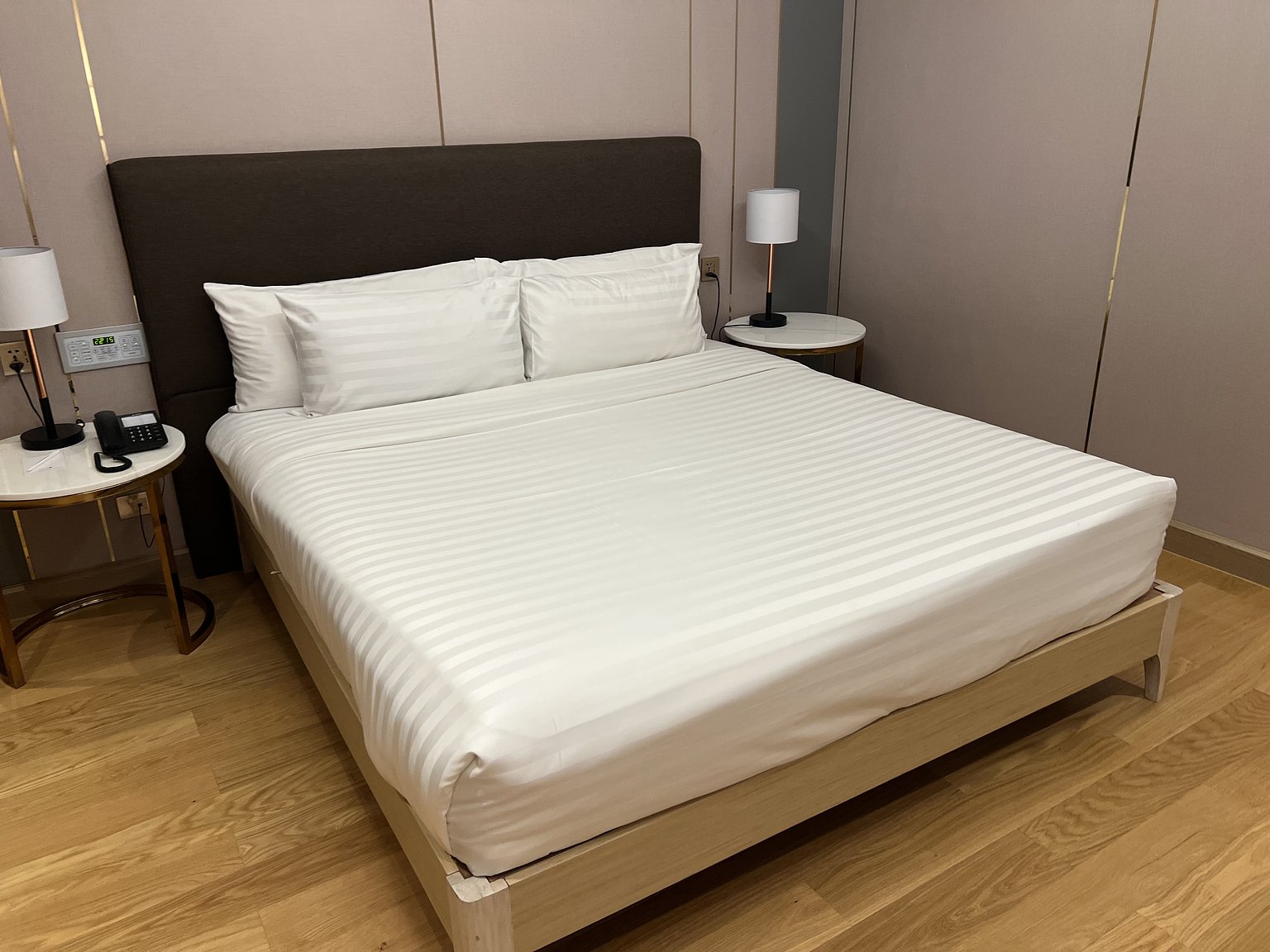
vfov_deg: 53.1
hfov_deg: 67.3
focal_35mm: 26
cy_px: 476
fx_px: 954
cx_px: 635
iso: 125
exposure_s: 1/100
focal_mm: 5.7
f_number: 1.5
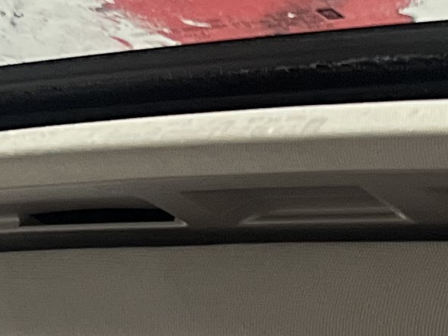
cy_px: 345
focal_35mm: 178
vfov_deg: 8.3
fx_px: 2304
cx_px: 231
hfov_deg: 11.1
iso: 400
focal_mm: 5.7
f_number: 1.5
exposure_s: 1/60
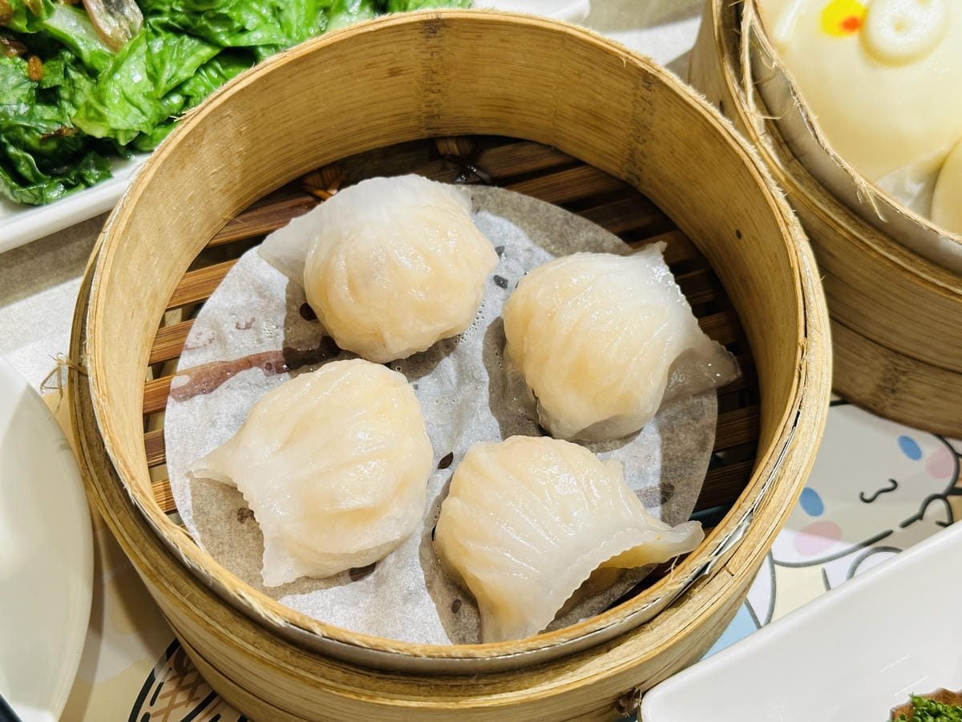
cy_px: 361
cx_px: 481
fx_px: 1334
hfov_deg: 39.7
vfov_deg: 30.3
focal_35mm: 48
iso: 125
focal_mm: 6.86
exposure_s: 1/60
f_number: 1.78
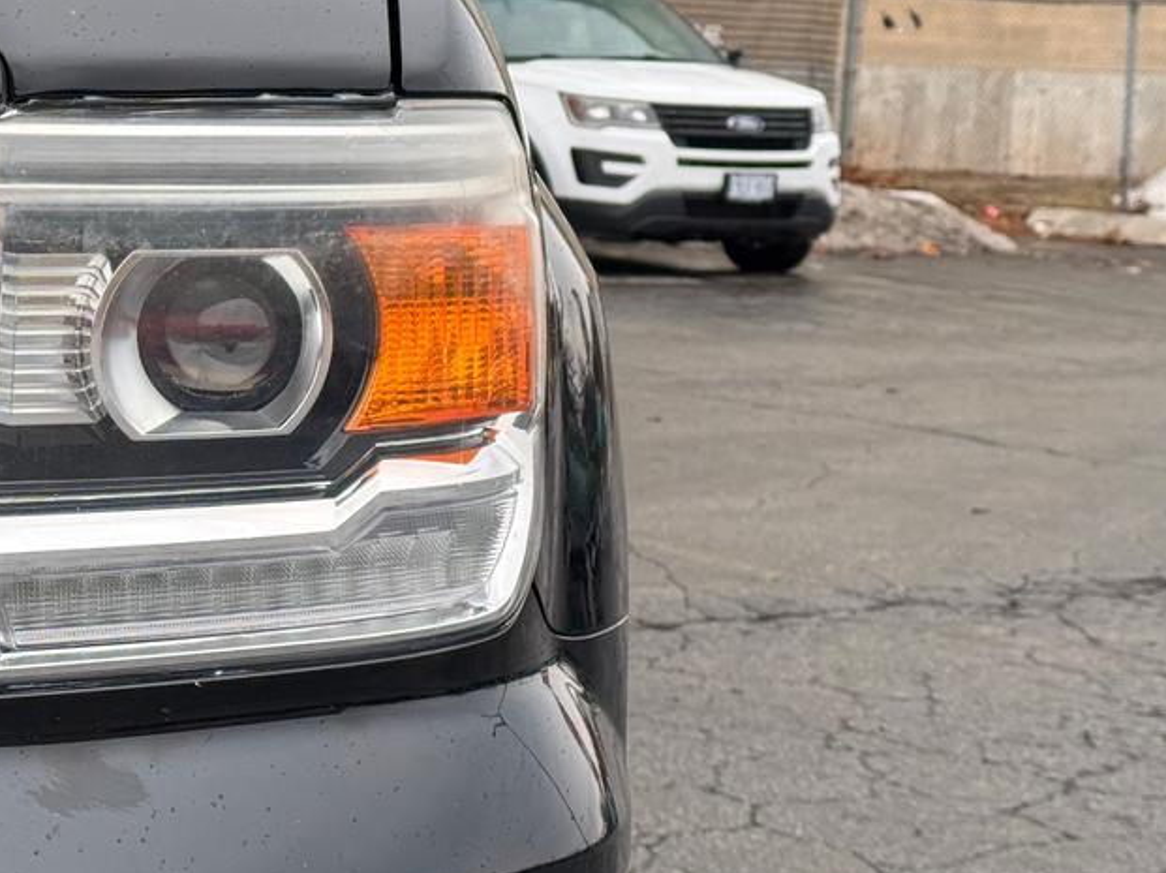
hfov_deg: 19.6
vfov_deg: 14.9
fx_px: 3333
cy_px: 417
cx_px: 165
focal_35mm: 99
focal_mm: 6.76
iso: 64
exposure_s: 1/664
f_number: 1.78
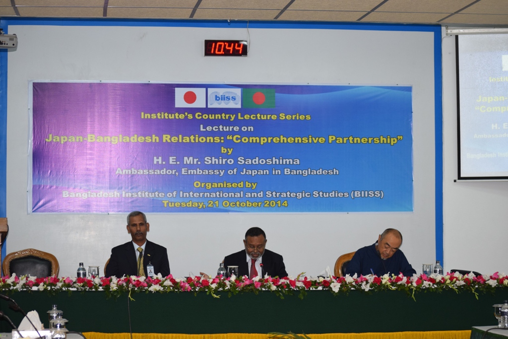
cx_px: 254
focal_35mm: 82
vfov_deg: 16.6
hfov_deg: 24.6
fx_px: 1164
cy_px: 170
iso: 800
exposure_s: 1/100
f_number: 5
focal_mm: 55
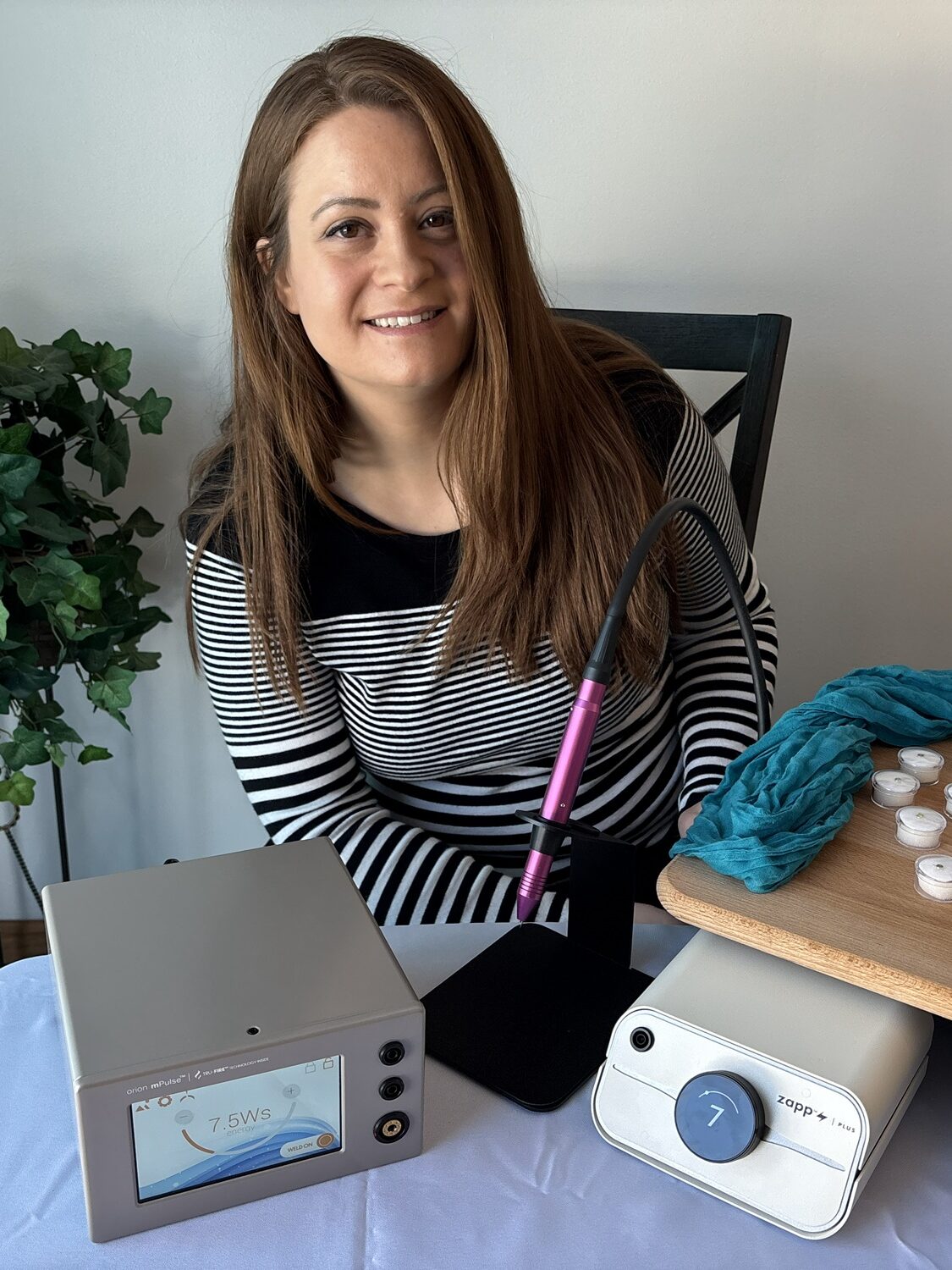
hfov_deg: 53.1
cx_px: 476
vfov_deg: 67.3
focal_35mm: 26
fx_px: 953
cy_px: 635
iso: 80
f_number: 1.6
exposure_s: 1/120
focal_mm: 5.96
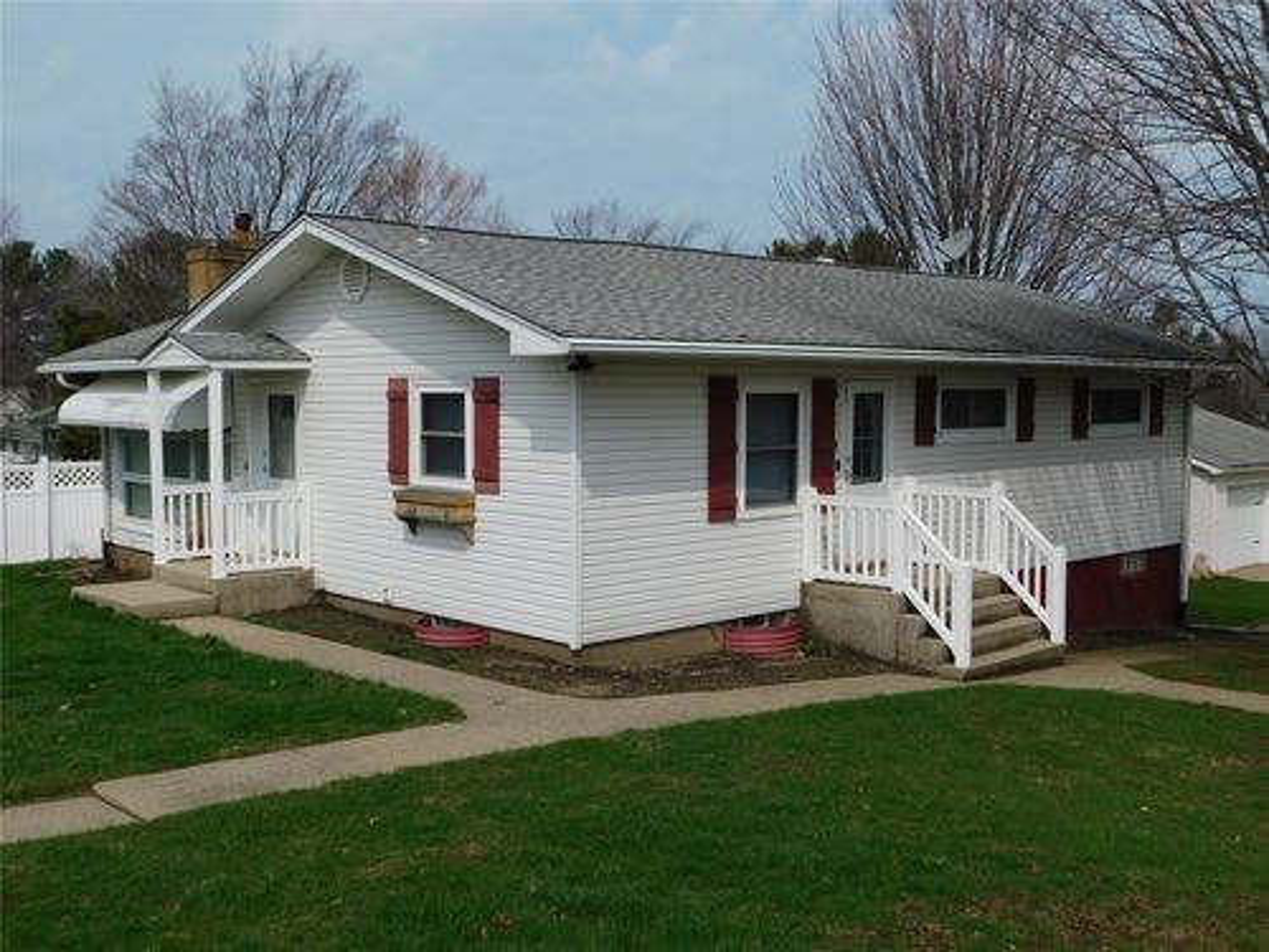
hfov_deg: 51.4
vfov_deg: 39.7
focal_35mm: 36
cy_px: 476
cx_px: 634
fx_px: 1320
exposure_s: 1/640
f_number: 7
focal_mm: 6.3
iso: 125
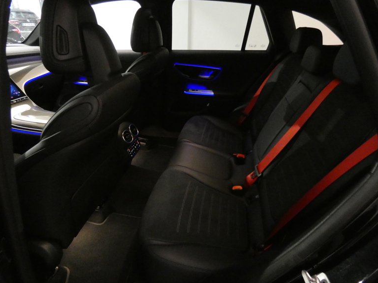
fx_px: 229
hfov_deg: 79.0
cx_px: 196
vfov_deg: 63.4
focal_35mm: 21
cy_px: 141
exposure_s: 1/20
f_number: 2.8
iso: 1600
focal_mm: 3.6
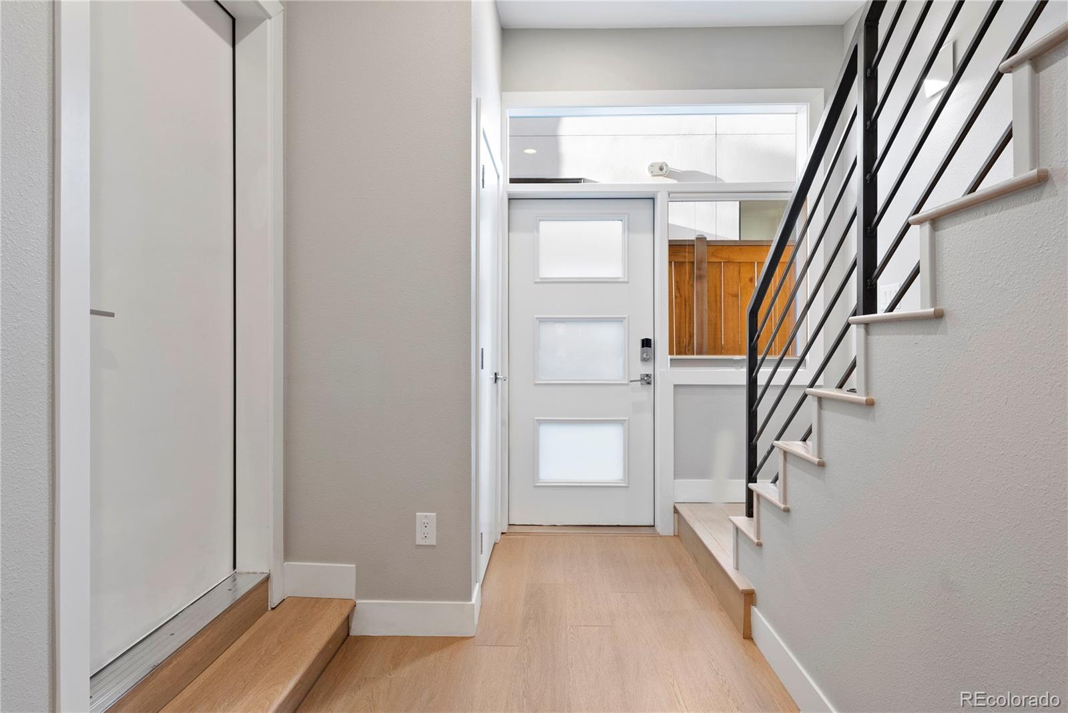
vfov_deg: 62.0
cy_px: 356
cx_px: 534
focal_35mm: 20
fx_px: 594
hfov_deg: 84.0
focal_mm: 20
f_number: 8
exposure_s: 1/5
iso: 640
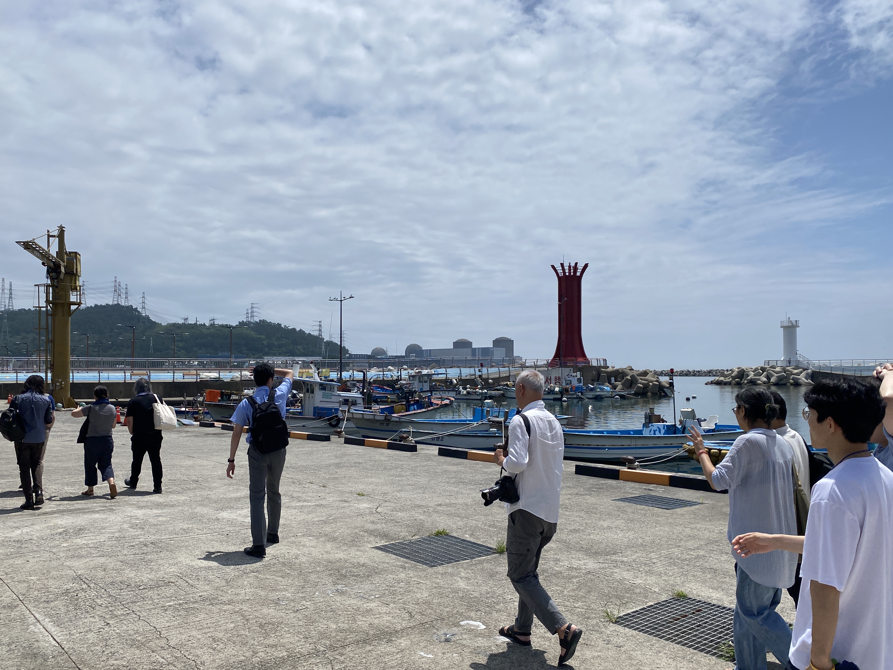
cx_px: 430
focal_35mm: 28
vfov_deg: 49.7
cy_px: 346
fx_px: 722
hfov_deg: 63.4
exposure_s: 1/10417
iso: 32
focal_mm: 4.25
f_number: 1.8
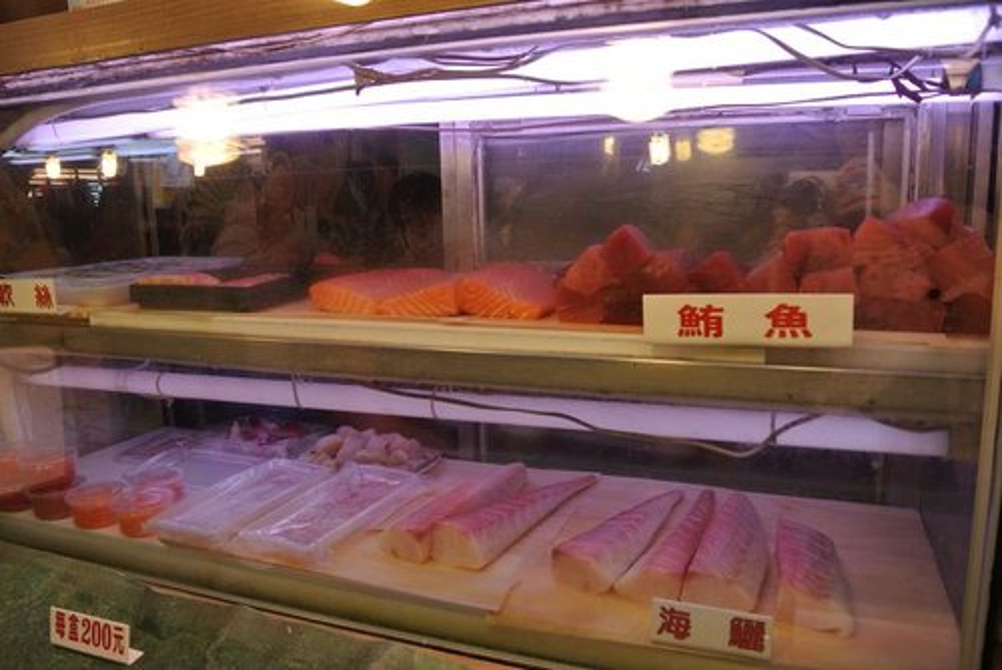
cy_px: 335
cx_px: 501
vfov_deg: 48.0
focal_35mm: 27
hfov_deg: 67.4
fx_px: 752
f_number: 4
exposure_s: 1/250
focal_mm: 10
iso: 200
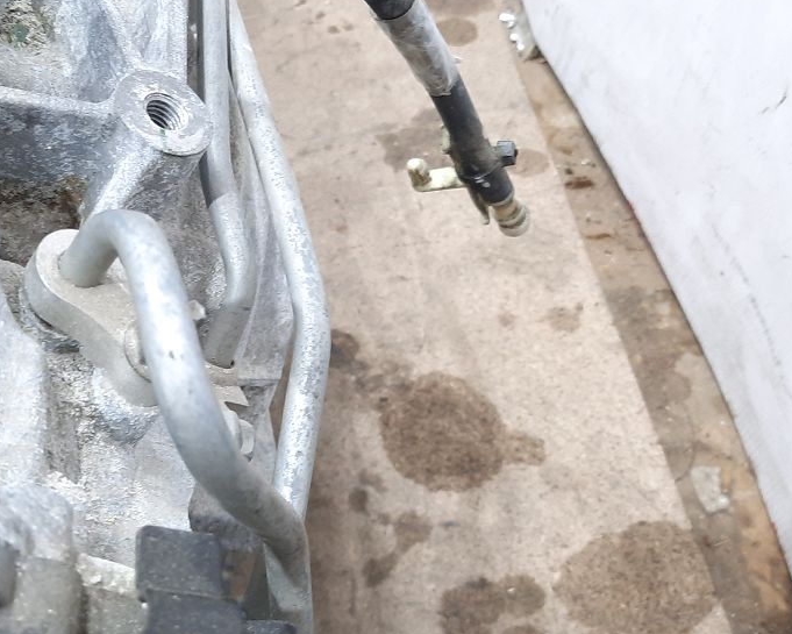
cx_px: 209
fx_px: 1008
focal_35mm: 43
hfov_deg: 41.8
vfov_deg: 34.8
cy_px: 268
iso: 320
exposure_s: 1/50
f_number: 2
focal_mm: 4.6
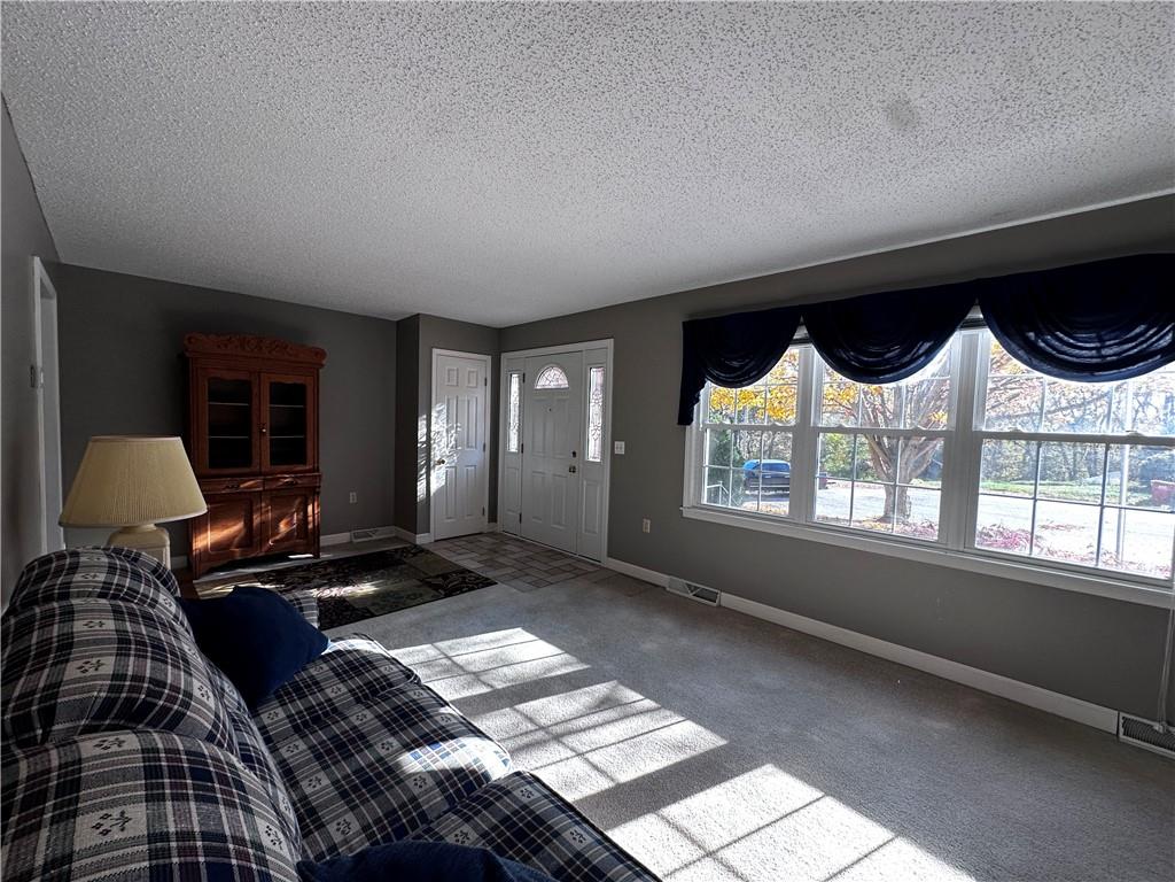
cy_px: 441
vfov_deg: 85.7
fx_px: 475
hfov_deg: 102.1
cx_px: 588
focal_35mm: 14
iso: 100
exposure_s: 1/99
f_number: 2.2
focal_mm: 2.22
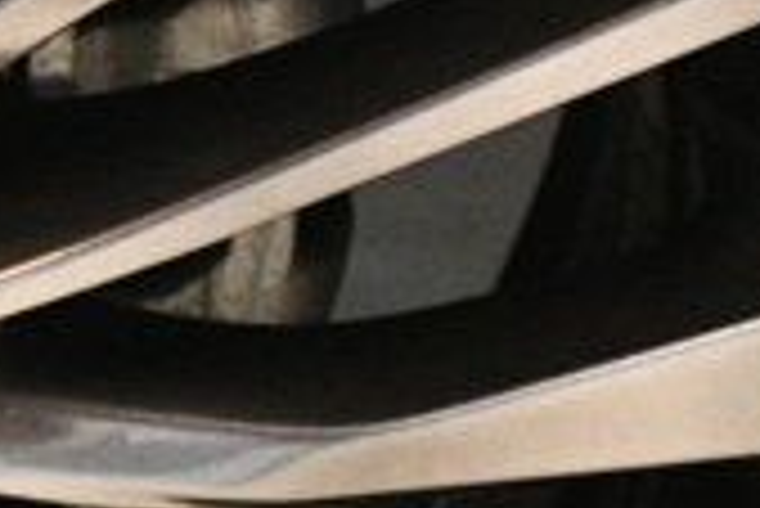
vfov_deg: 3.8
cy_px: 360
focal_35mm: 363
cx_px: -540
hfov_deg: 5.6
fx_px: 7670
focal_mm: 40
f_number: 4.5
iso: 3200
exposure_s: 1/60
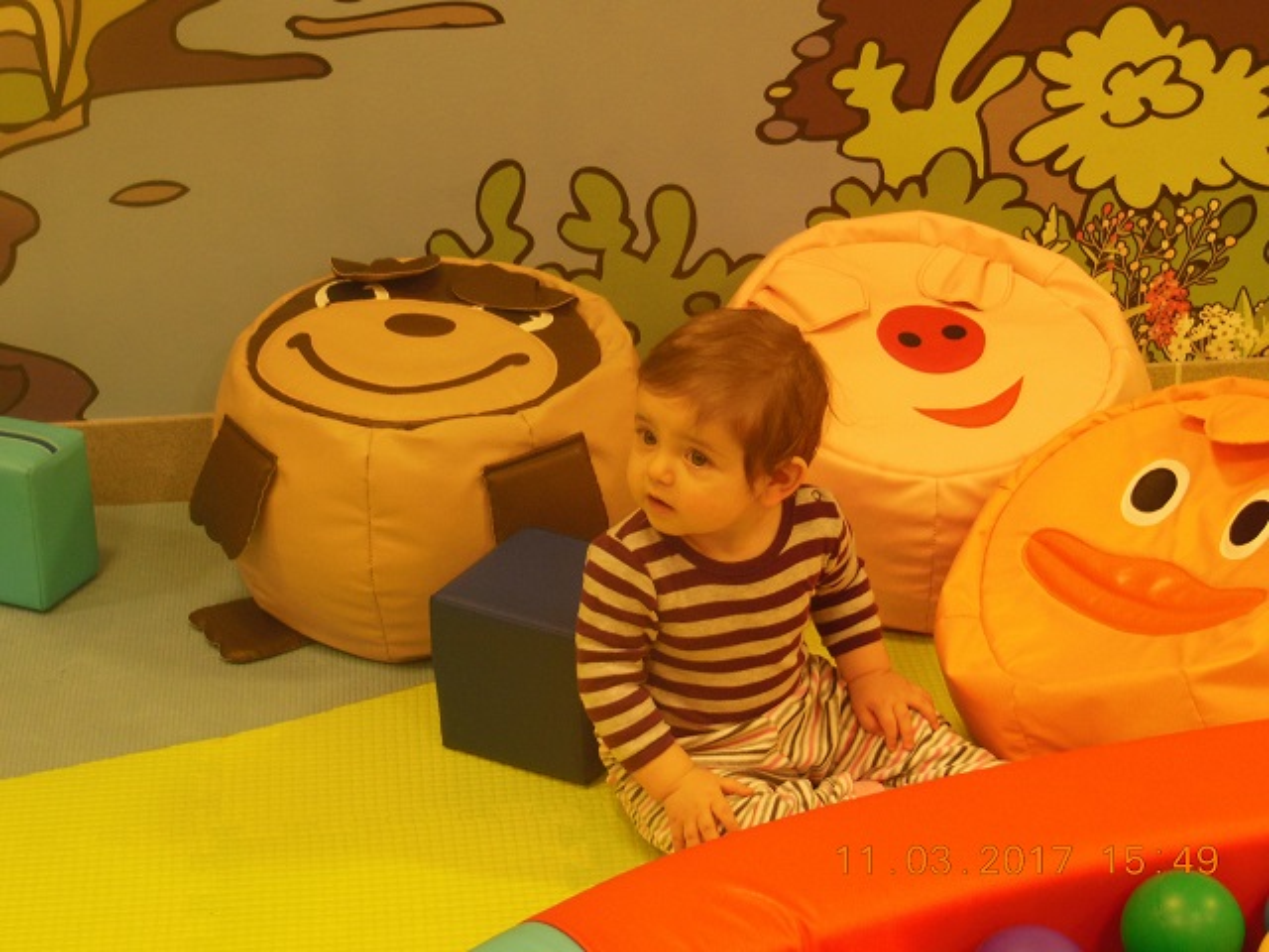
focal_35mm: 80
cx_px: 634
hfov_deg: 24.4
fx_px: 2933
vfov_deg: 18.4
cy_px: 476
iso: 400
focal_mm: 14.3
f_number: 5.4
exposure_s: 1/13
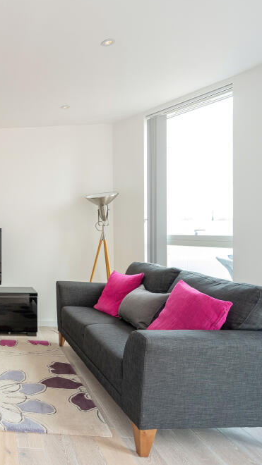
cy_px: 231
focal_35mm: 26
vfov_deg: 71.9
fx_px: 321
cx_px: -43
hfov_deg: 35.9
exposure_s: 1/20
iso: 400
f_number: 8
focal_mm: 16
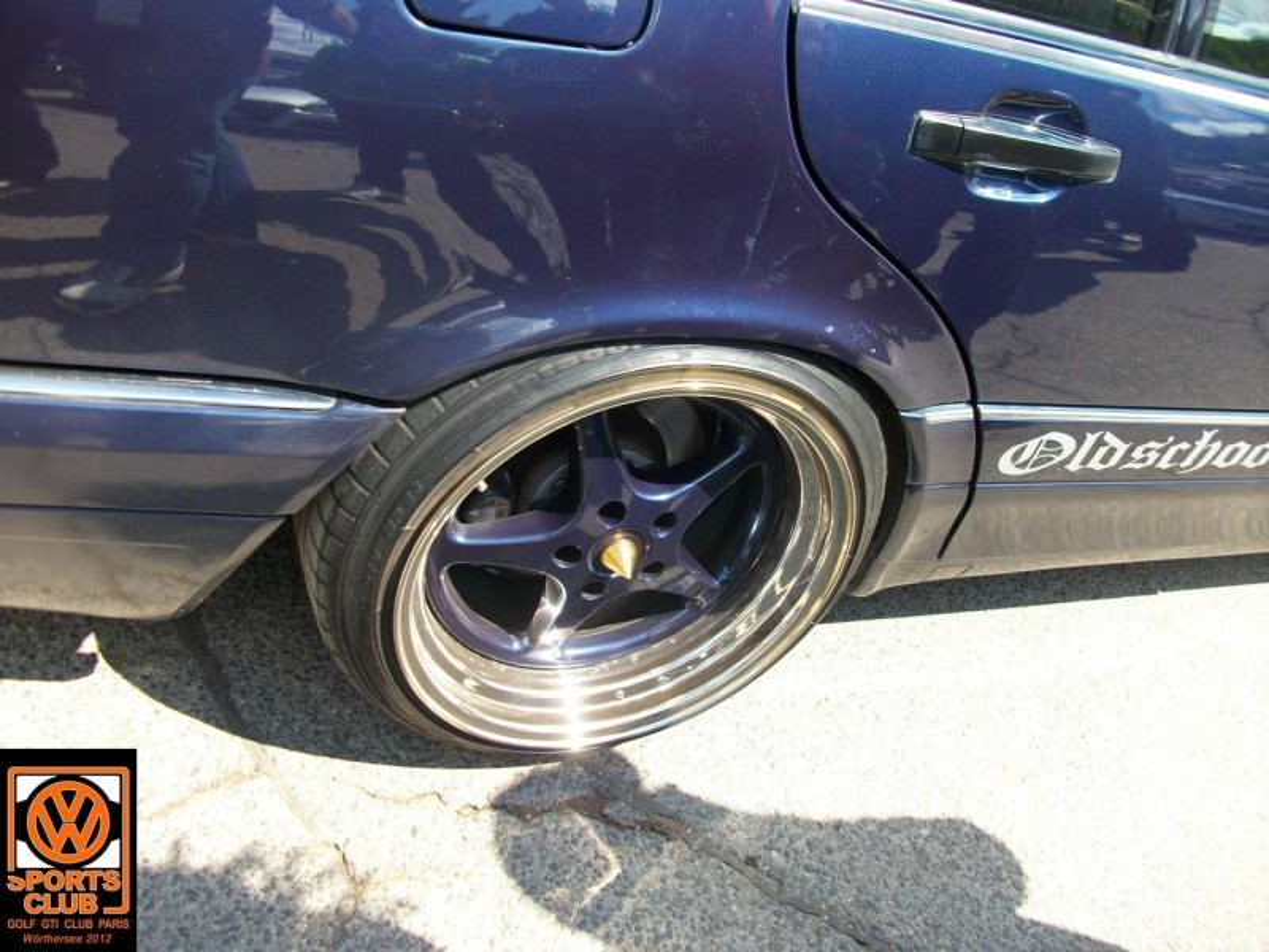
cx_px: 634
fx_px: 1246
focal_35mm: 34
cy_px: 476
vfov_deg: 41.8
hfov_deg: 54.0
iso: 80
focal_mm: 5.7
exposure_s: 1/270
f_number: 2.9
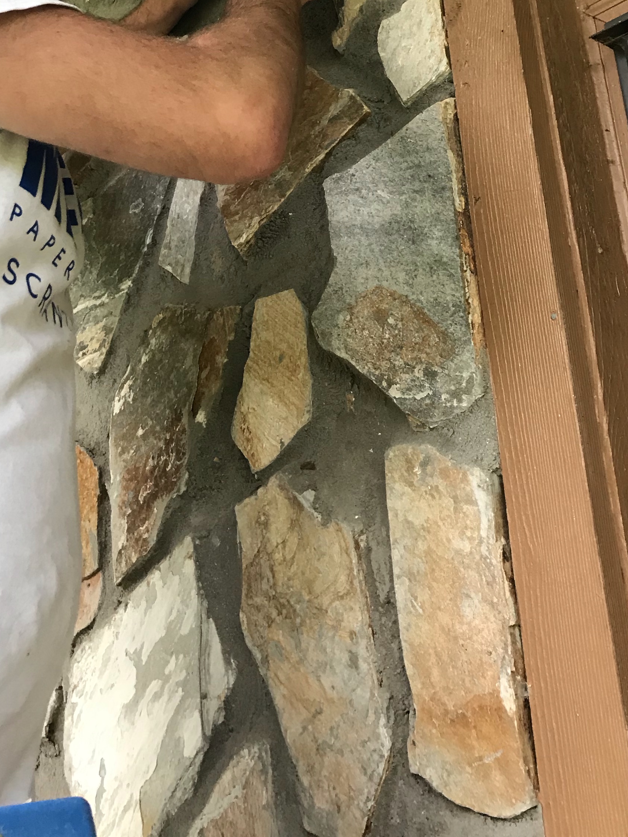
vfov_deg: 36.0
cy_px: 91
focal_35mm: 50
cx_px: 289
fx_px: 1210
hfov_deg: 29.1
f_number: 1.8
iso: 40
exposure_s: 1/15
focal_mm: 3.99
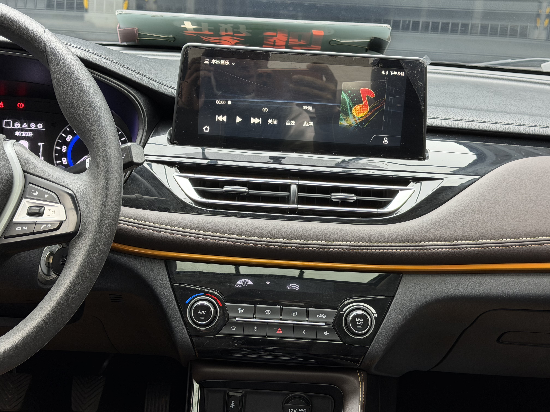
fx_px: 763
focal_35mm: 48
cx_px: 275
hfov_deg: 39.7
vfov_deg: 30.3
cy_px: 206
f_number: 1.78
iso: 160
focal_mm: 6.76
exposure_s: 1/60
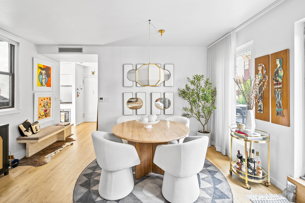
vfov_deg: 81.1
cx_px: 152
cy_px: 102
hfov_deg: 104.3
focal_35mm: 14
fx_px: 119
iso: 200
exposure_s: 1.3
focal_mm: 14
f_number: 11
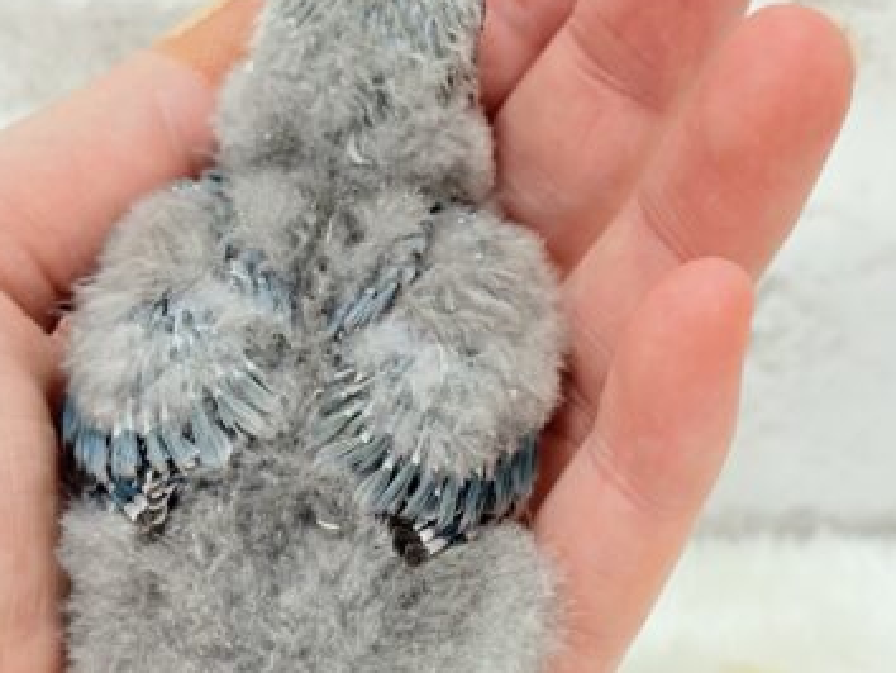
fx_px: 2435
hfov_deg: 20.8
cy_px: 372
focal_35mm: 94
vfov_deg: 15.7
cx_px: 516
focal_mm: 5.96
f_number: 1.6
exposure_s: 1/50
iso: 64
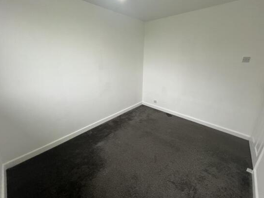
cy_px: 95
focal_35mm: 14
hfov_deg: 102.0
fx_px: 107
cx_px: 133
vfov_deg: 85.7
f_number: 1.8
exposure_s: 1/100
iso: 160
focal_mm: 1.57
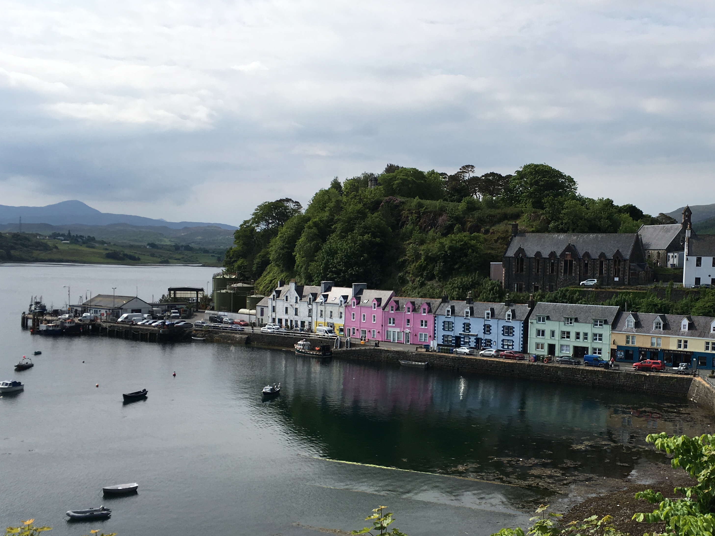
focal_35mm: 40
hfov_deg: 46.4
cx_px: 451
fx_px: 826
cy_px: 315
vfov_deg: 35.9
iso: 25
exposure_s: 1/2262
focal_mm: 4.15
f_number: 2.2
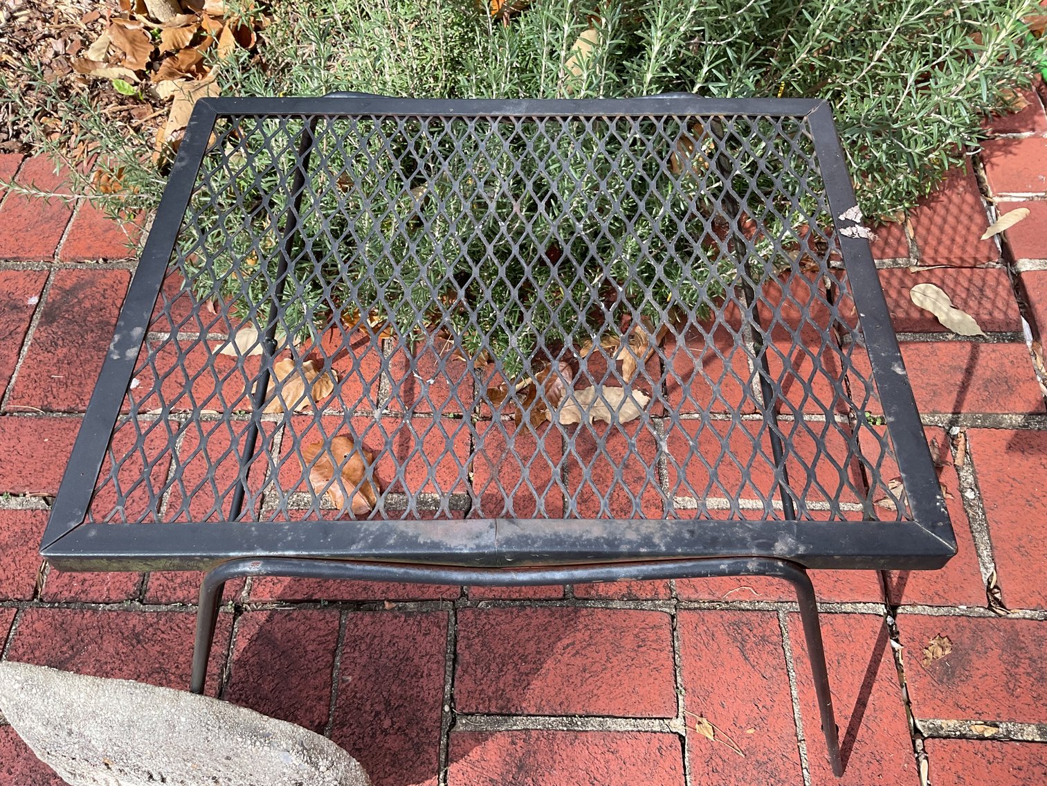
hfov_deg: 61.7
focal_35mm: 29
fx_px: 877
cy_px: 393
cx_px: 524
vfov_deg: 48.2
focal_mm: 3
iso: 16
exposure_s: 1/246
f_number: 1.8
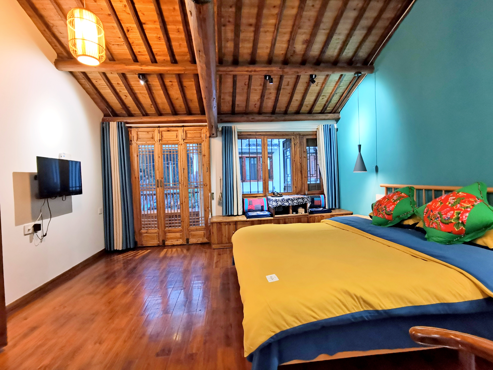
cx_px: 246
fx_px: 242
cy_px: 185
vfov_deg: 74.7
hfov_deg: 91.0
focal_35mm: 17
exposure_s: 1/30
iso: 640
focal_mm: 2.26
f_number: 2.2
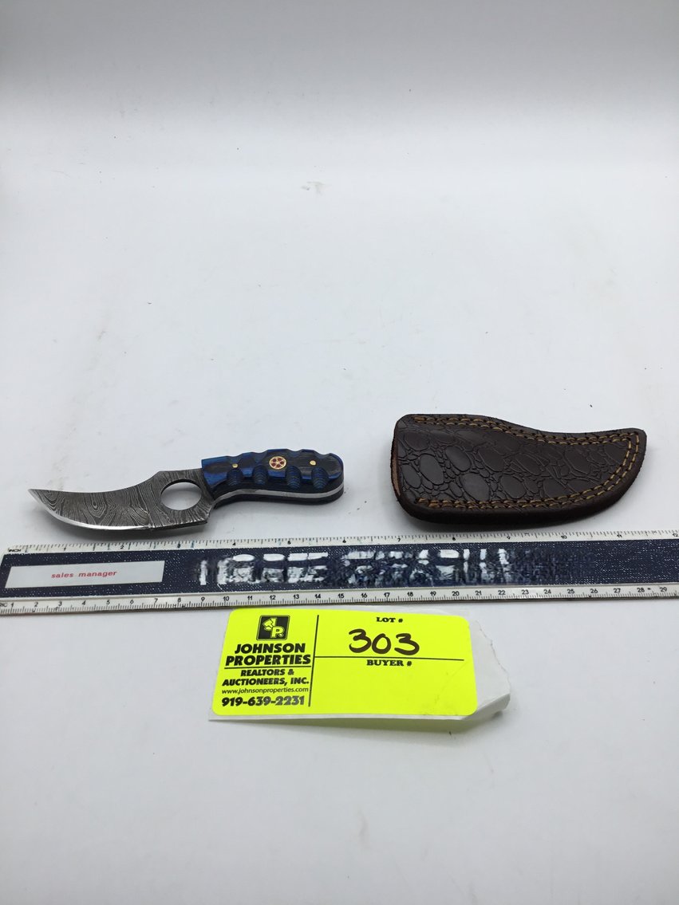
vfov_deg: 58.4
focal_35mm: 31
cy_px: 452
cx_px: 340
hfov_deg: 45.4
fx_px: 811
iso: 25
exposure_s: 1/125
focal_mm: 3.3
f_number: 2.4
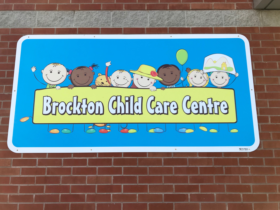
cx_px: 135
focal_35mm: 29
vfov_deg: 48.2
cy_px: 102
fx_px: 235
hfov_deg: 61.6
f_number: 1.8
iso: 20
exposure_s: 1/798
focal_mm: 3.99
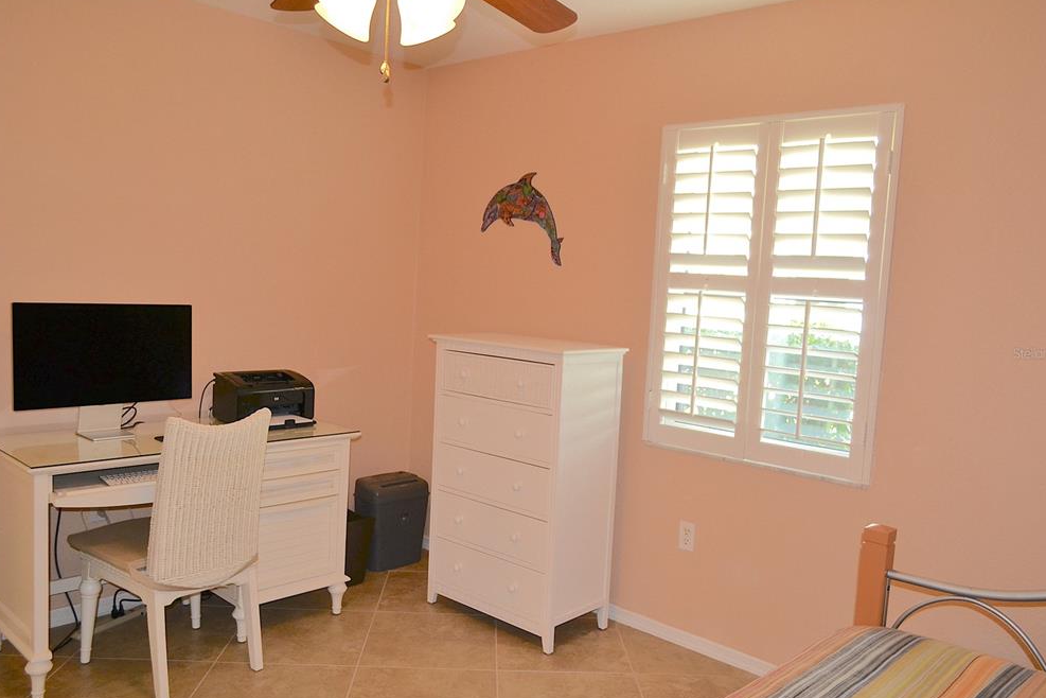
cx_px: 531
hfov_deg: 65.5
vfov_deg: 46.4
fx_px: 813
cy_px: 353
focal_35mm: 28
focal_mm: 18
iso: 400
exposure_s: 1/60
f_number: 4
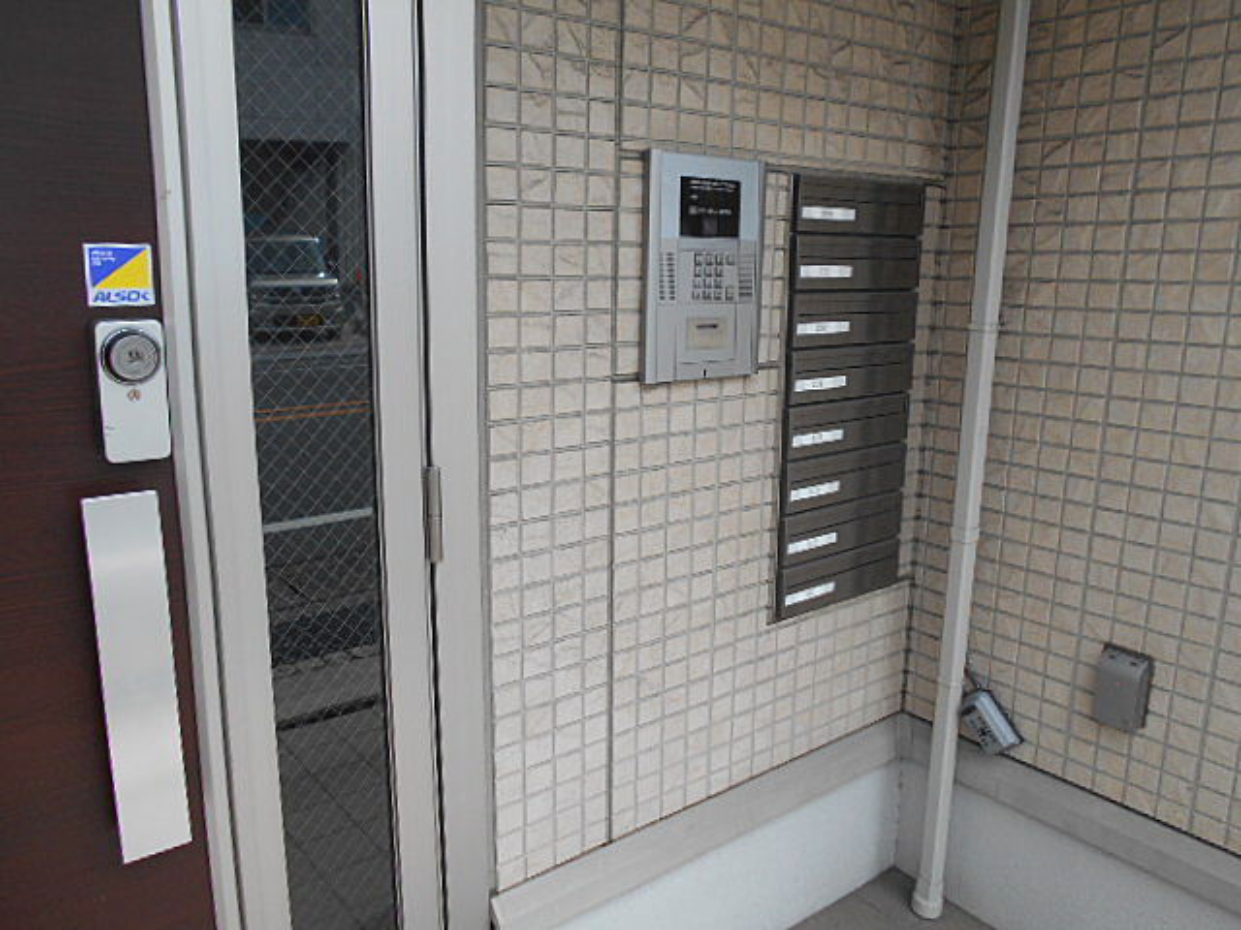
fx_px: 932
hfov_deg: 67.3
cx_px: 620
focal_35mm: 26
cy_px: 465
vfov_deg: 53.1
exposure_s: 1/320
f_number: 3.2
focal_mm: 4.6
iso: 80
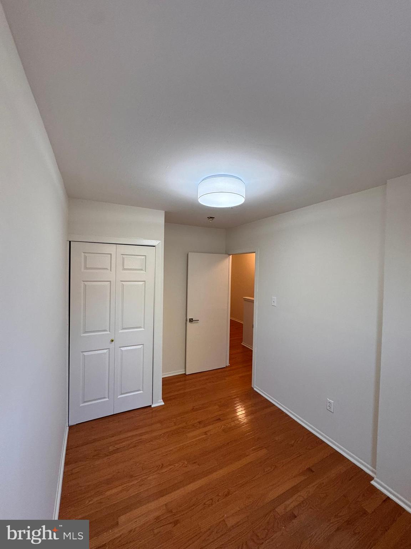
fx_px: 222
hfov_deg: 85.7
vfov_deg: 102.1
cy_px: 274
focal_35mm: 14
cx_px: 206
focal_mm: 2.22
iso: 160
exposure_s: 1/120
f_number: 2.2
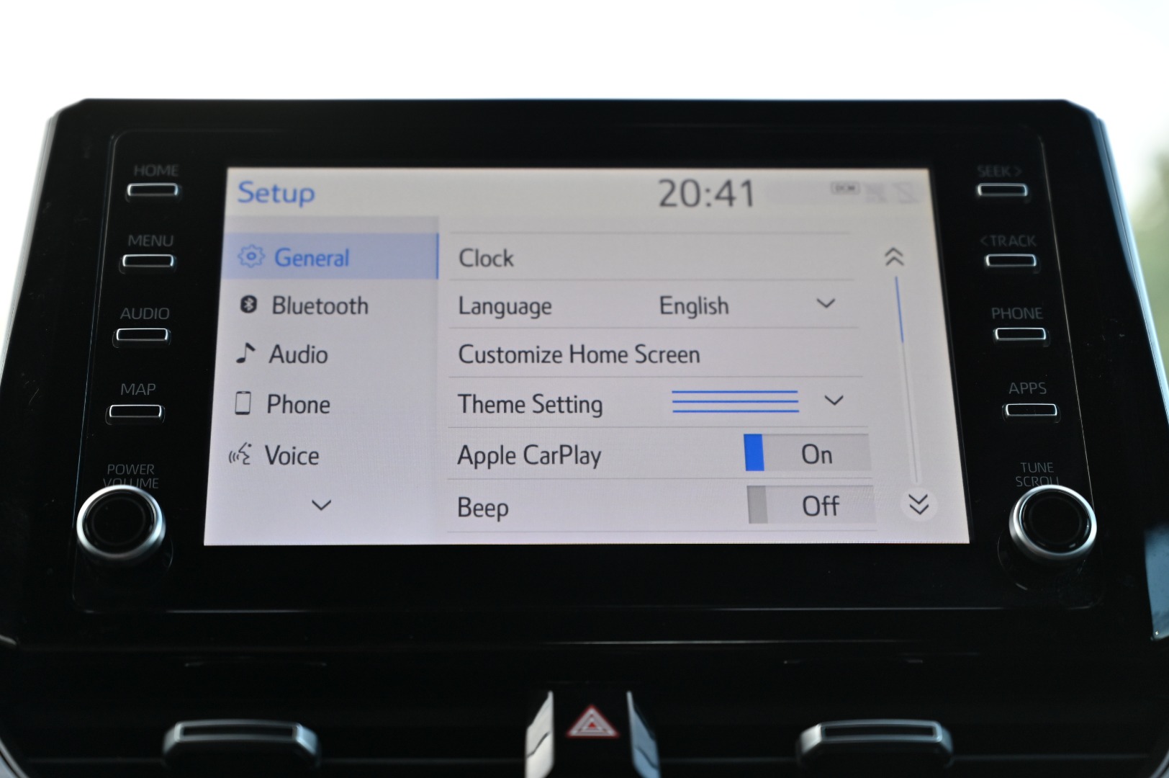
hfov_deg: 28.9
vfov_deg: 19.4
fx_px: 2271
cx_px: 584
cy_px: 389
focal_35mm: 70
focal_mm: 70
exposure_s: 1/200
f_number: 4
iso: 400
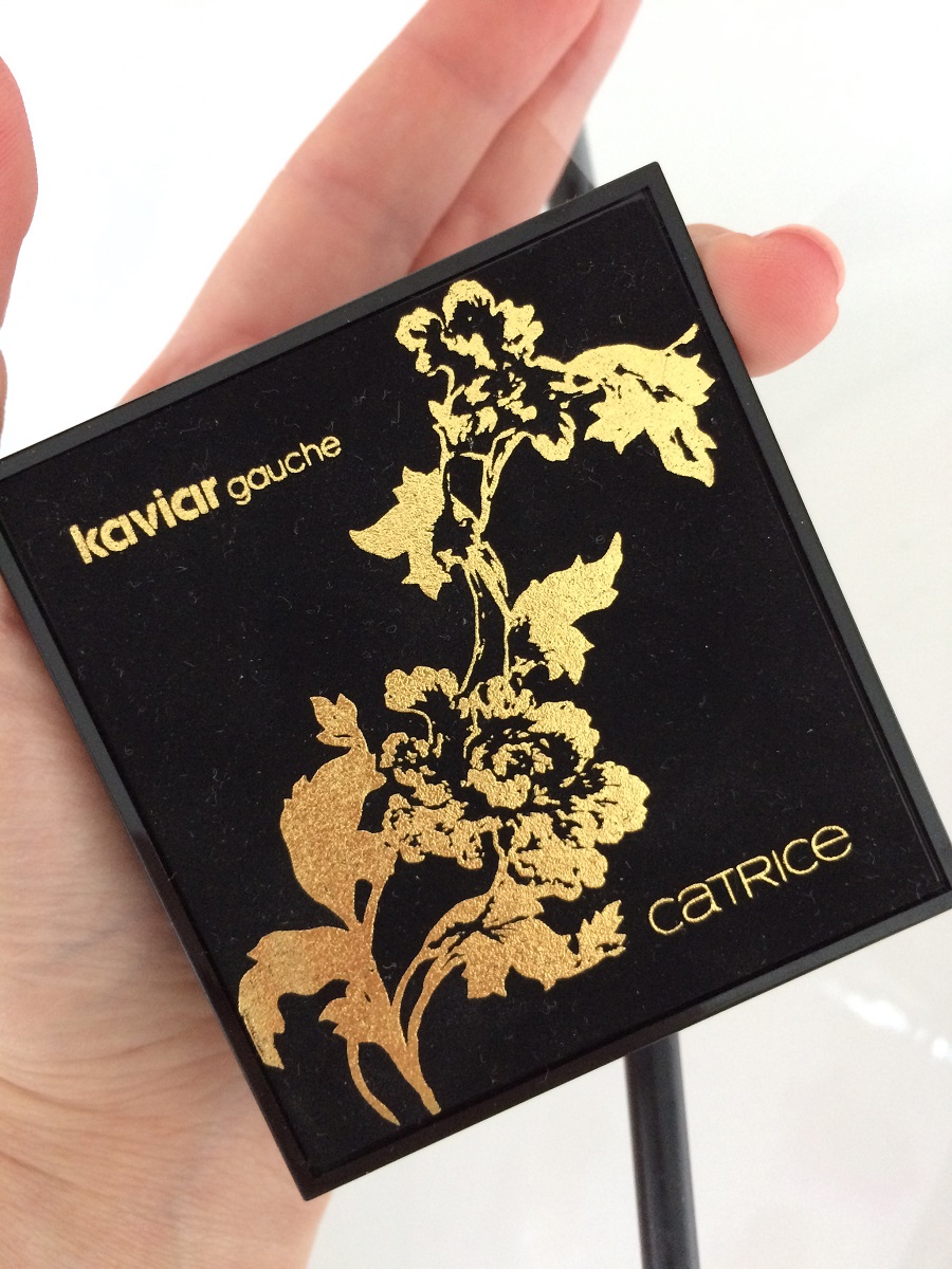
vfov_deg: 61.7
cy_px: 634
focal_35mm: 29
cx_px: 476
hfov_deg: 48.2
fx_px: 1063
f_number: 2.2
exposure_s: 1/33
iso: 320
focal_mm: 4.15
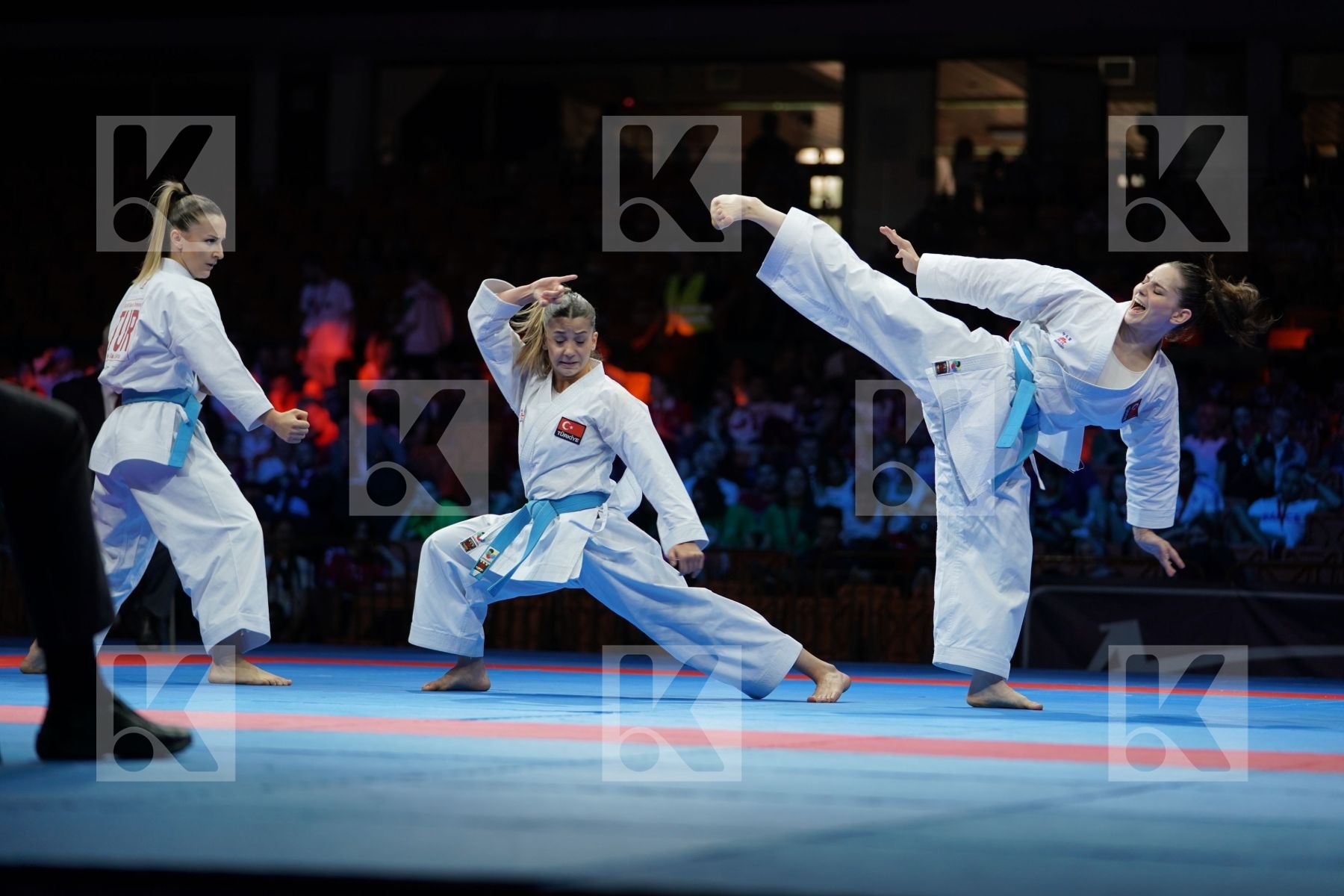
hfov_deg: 18.3
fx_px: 4181
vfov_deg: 12.2
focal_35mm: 112
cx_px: 672
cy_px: 448
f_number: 2.8
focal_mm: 112
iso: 640
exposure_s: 1/500
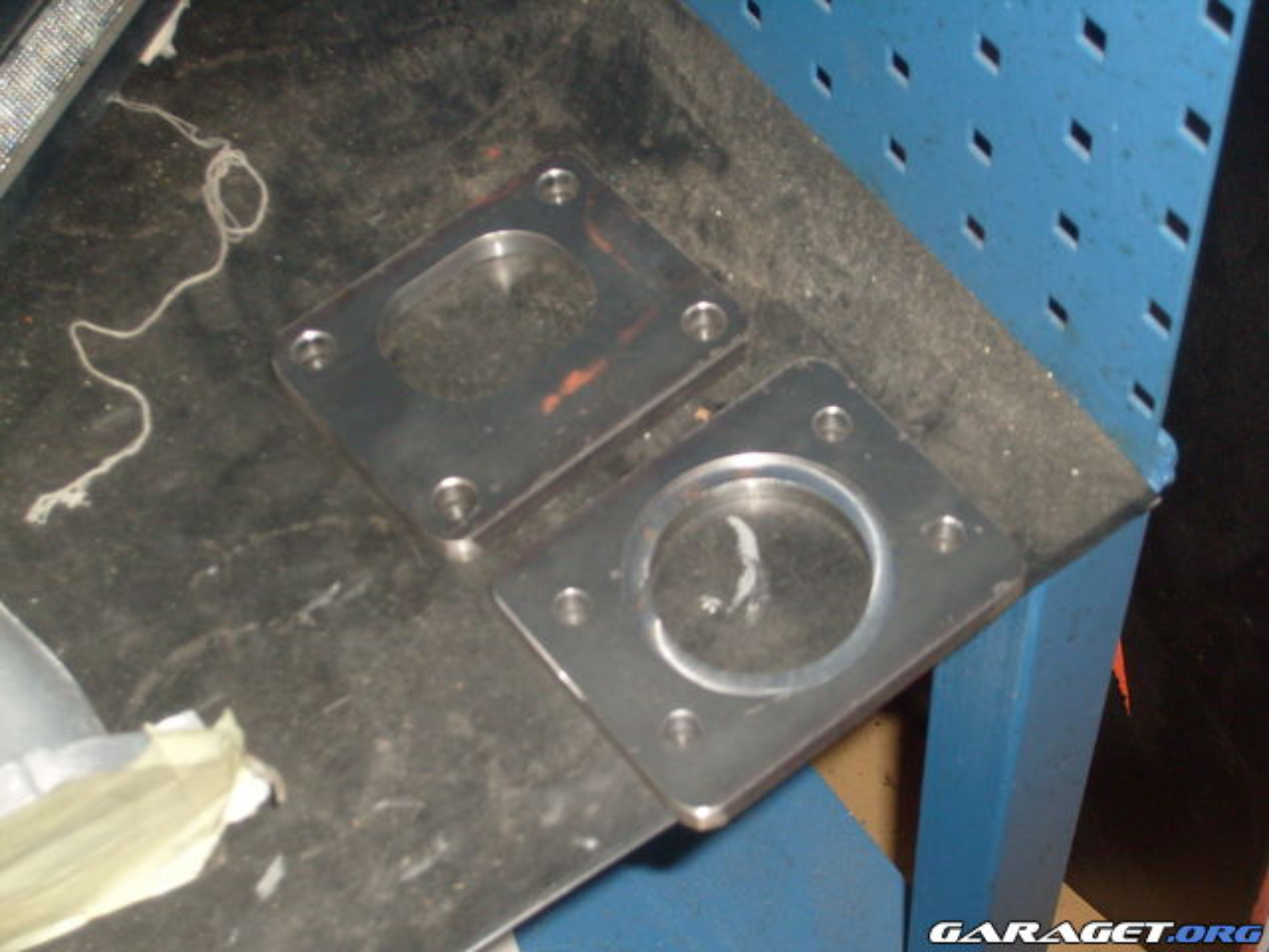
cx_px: 634
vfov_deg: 24.0
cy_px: 476
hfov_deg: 31.7
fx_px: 2236
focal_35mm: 61
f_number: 3.6
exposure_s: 1/60
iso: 100
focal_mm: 10.3
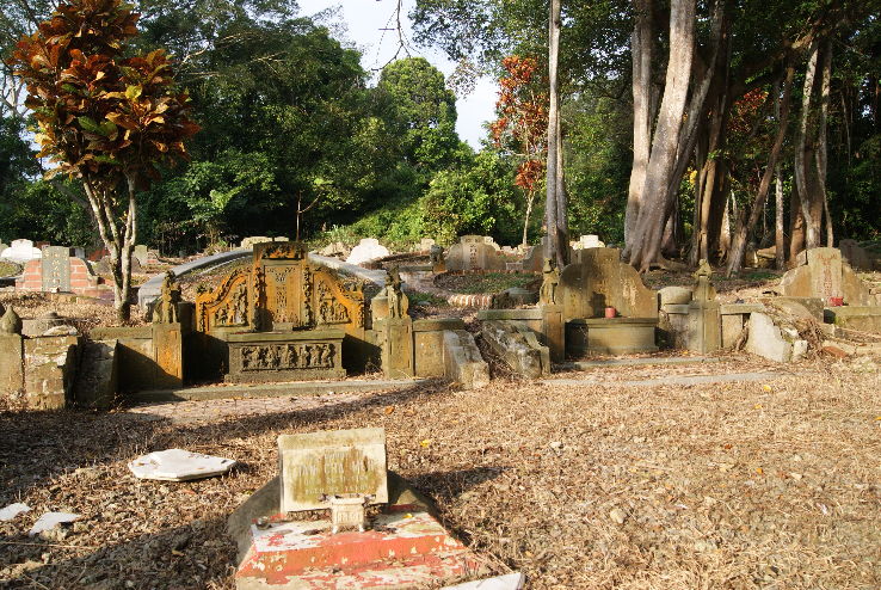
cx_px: 440
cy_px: 295
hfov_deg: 61.9
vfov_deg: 43.7
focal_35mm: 30
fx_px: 735
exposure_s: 1/80
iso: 100
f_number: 9
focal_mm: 20
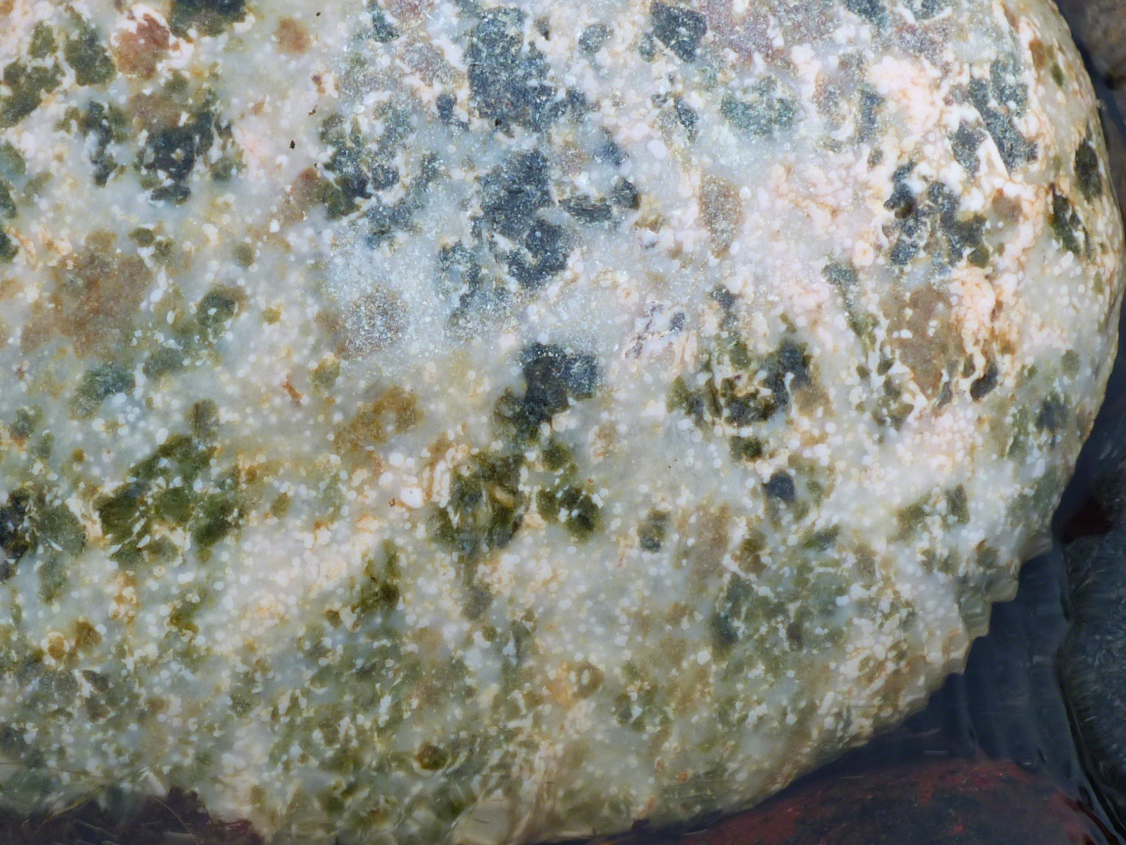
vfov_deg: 4.5
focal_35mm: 327
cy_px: 274
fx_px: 10639
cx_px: 393
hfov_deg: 6.1
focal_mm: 33.5
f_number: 4
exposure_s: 1/125
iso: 100
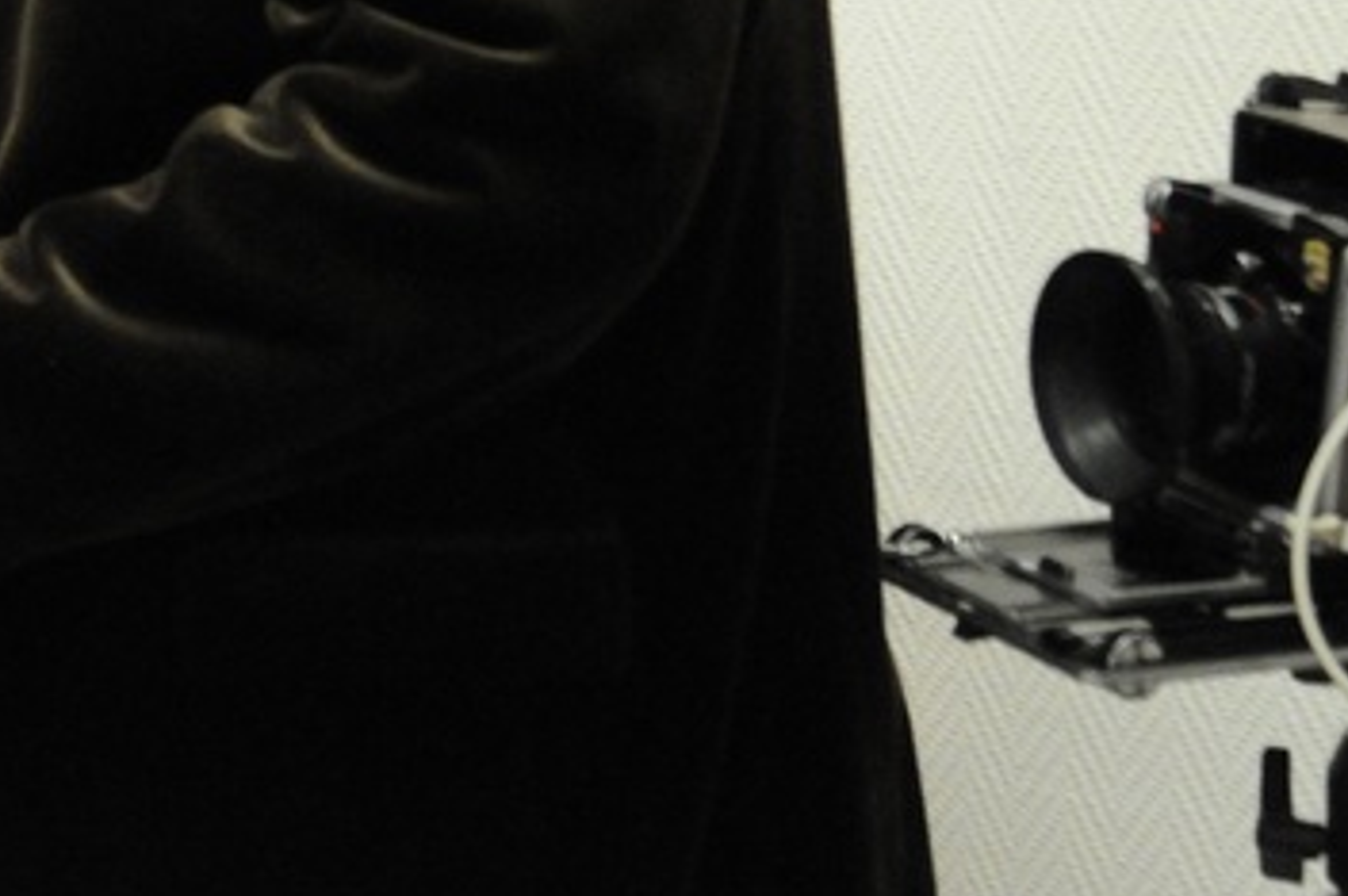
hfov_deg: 16.1
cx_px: -180
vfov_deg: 10.8
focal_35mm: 123
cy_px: -333
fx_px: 4617
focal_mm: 29
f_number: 3.8
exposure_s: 1/100
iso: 2800
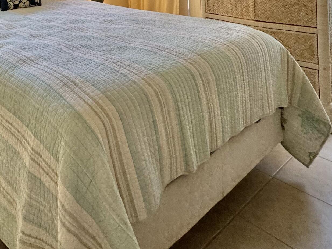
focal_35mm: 34
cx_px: 42
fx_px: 326
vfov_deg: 33.7
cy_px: -52
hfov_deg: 49.0
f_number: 2.2
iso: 200
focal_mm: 2.22
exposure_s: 1/60
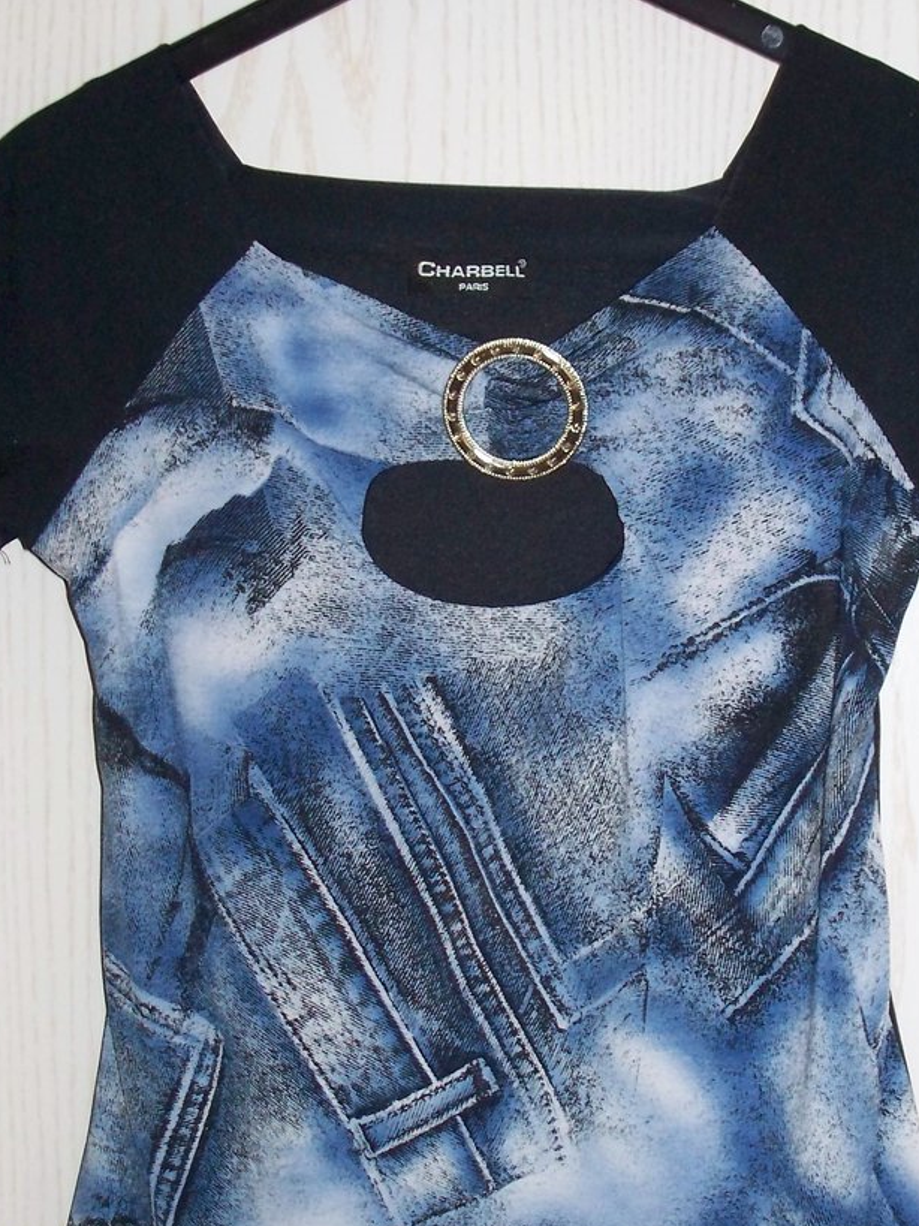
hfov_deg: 17.8
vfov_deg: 23.6
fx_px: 2939
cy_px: 613
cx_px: 491
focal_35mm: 83
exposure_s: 1/80
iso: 400
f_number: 3.2
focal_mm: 10.7
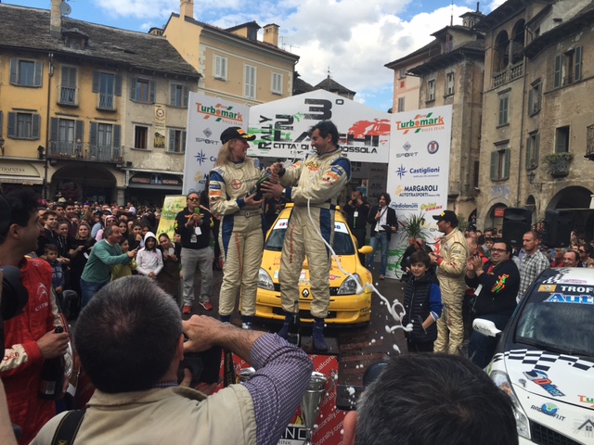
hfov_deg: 61.7
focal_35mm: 29
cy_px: 222
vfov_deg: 48.2
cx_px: 297
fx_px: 498
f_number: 2.2
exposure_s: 1/663
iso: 25
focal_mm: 4.15
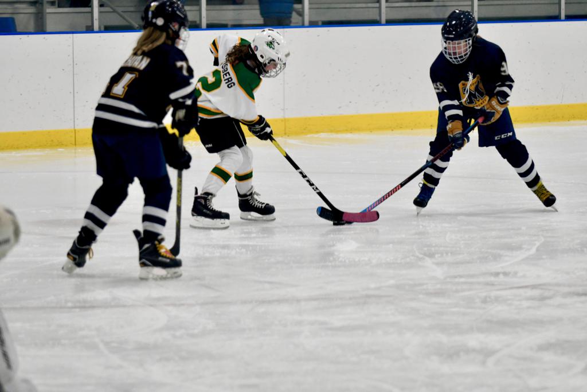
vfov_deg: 7.6
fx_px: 2935
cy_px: 196
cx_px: 294
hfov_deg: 11.4
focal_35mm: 180
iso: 1600
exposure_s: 1/640
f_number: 2.8
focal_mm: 120
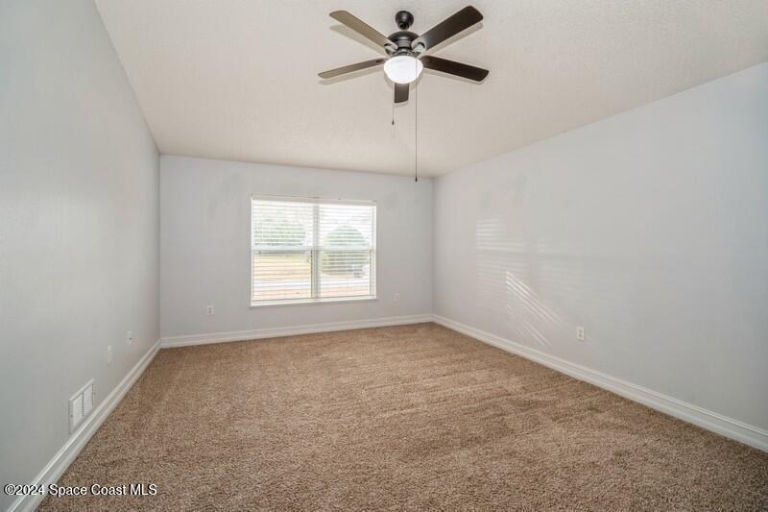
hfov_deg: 100.4
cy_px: 256
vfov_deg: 77.3
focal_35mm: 15
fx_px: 320
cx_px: 384
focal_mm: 15
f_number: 8
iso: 200
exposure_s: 1/8
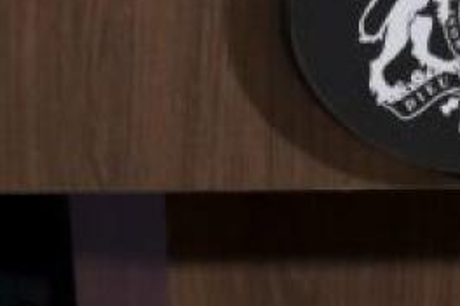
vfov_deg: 1.0
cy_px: -360
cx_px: 124
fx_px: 17402
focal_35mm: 1362
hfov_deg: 1.5
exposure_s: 1/320
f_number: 4.8
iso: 3200
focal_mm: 200
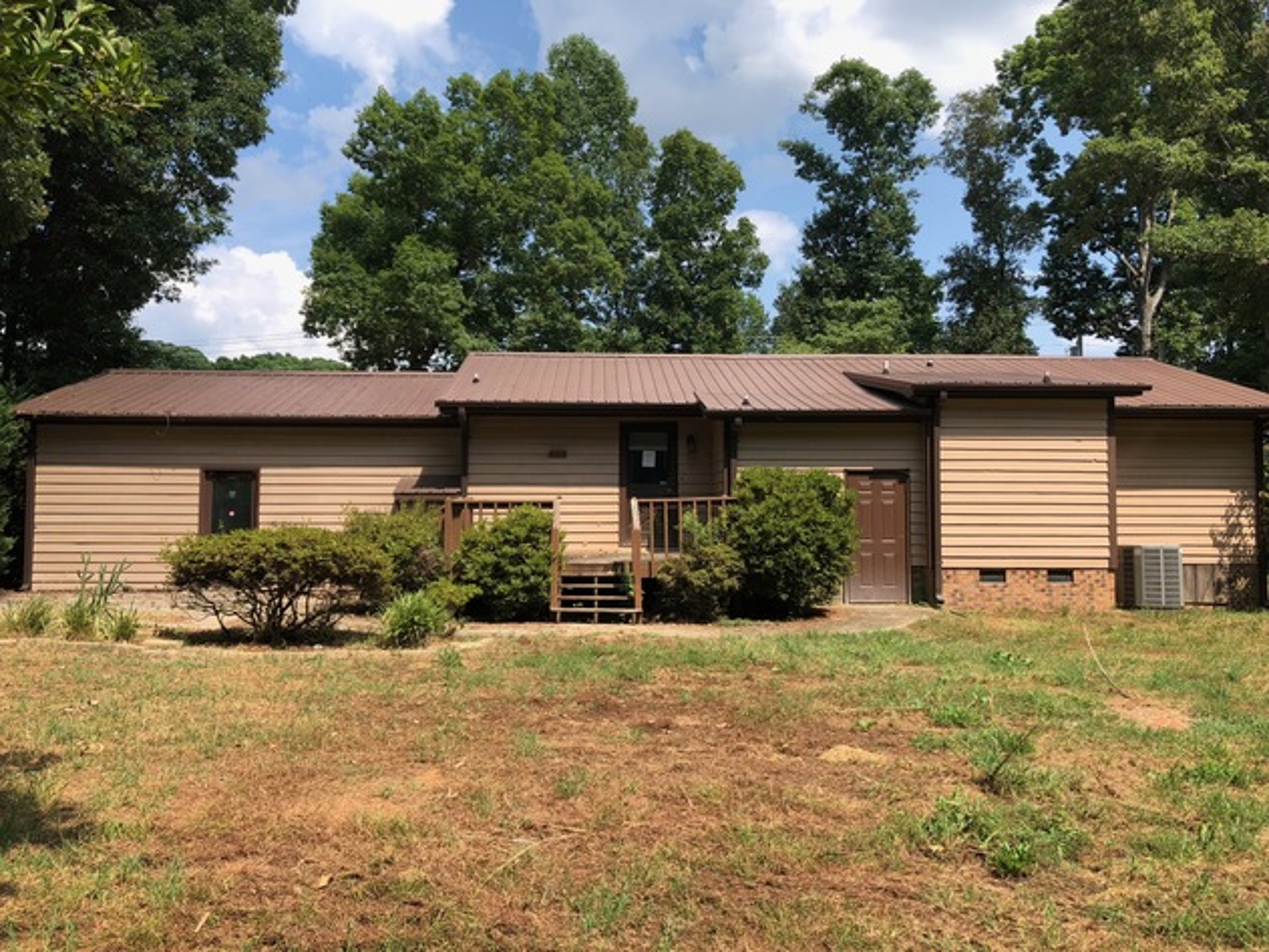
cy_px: 476
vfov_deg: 49.7
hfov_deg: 63.5
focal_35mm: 28
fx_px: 1026
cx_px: 634
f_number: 1.8
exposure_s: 1/1043
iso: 20
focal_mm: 3.99
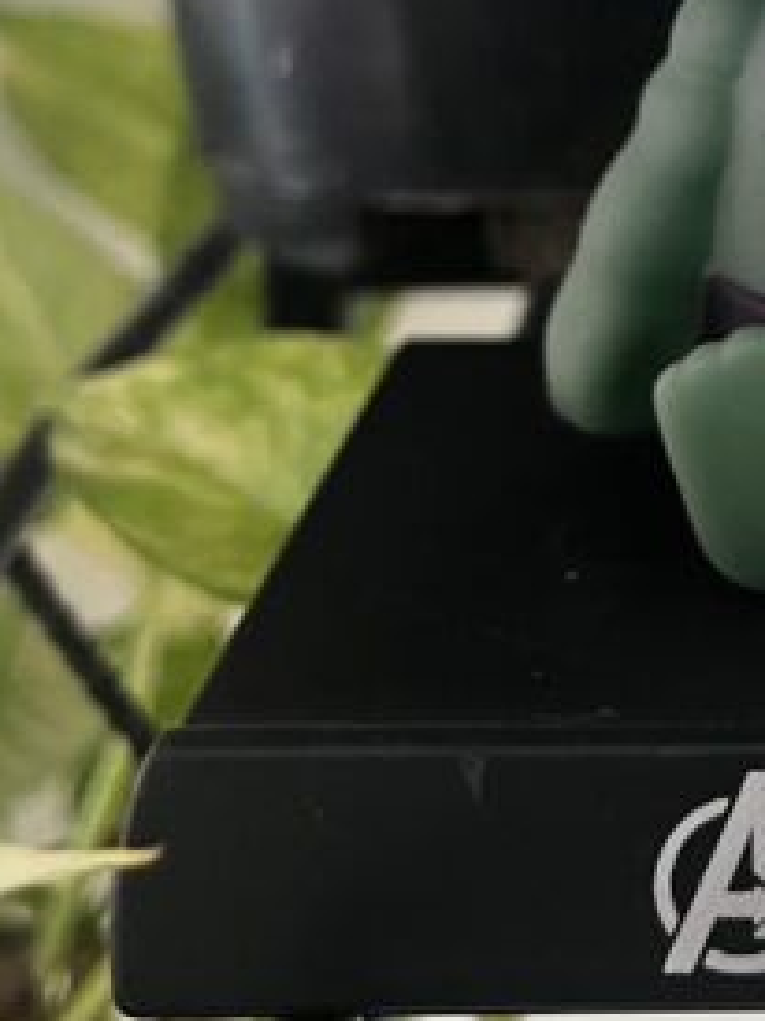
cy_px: -110
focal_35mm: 63
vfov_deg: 28.0
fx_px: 1858
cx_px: 925
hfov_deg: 21.5
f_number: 1.6
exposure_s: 1/60
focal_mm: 5.1
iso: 320
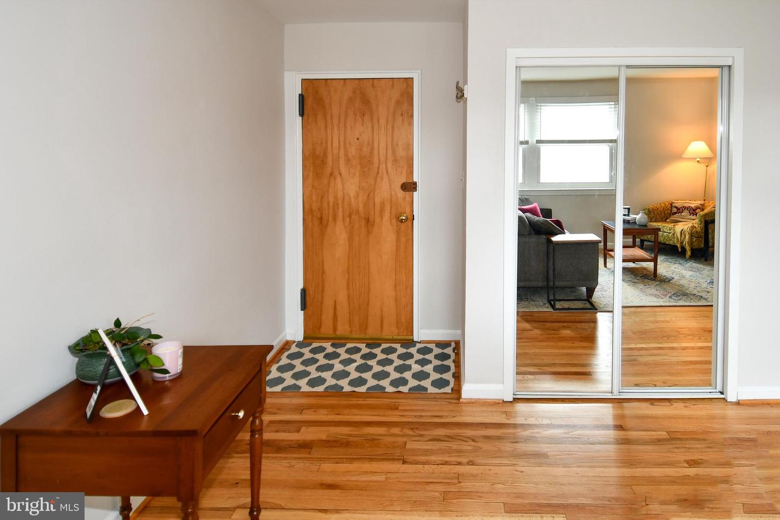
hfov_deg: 90.0
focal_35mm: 18
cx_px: 390
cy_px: 260
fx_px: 390
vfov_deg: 67.4
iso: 360
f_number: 4
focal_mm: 12
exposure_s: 1/60
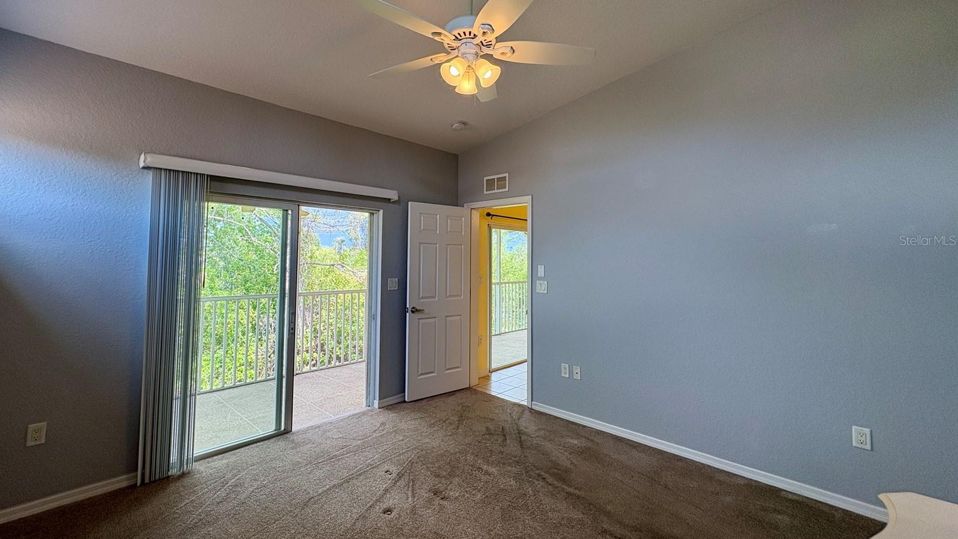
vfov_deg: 66.9
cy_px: 240
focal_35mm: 16
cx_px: 456
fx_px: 406
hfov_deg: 99.3
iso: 64
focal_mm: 2.22
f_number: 2.2
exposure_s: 1/139
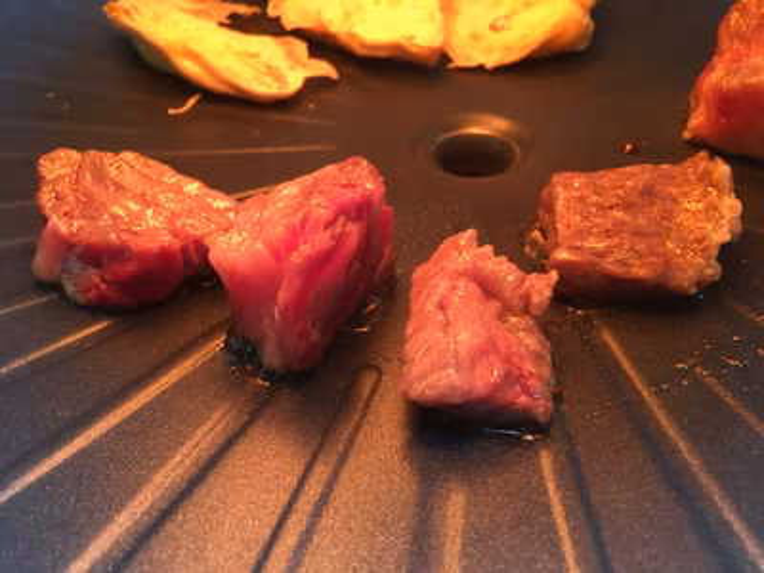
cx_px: 382
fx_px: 640
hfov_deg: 61.7
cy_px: 286
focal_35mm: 29
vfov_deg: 48.2
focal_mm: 4.15
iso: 100
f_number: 2.2
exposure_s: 1/30
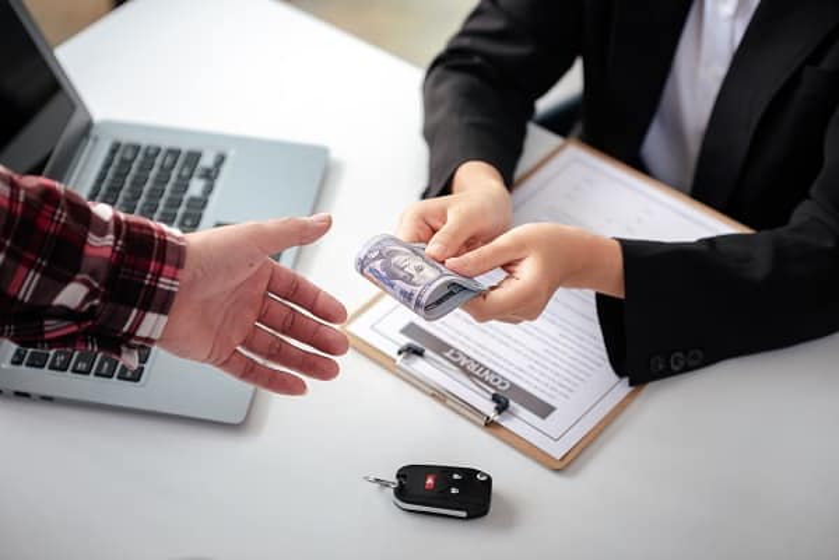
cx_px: 420
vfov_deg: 18.2
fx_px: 1748
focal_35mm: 75
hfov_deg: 27.0
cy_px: 280
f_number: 2.8
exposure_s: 1/200
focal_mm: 75
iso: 250
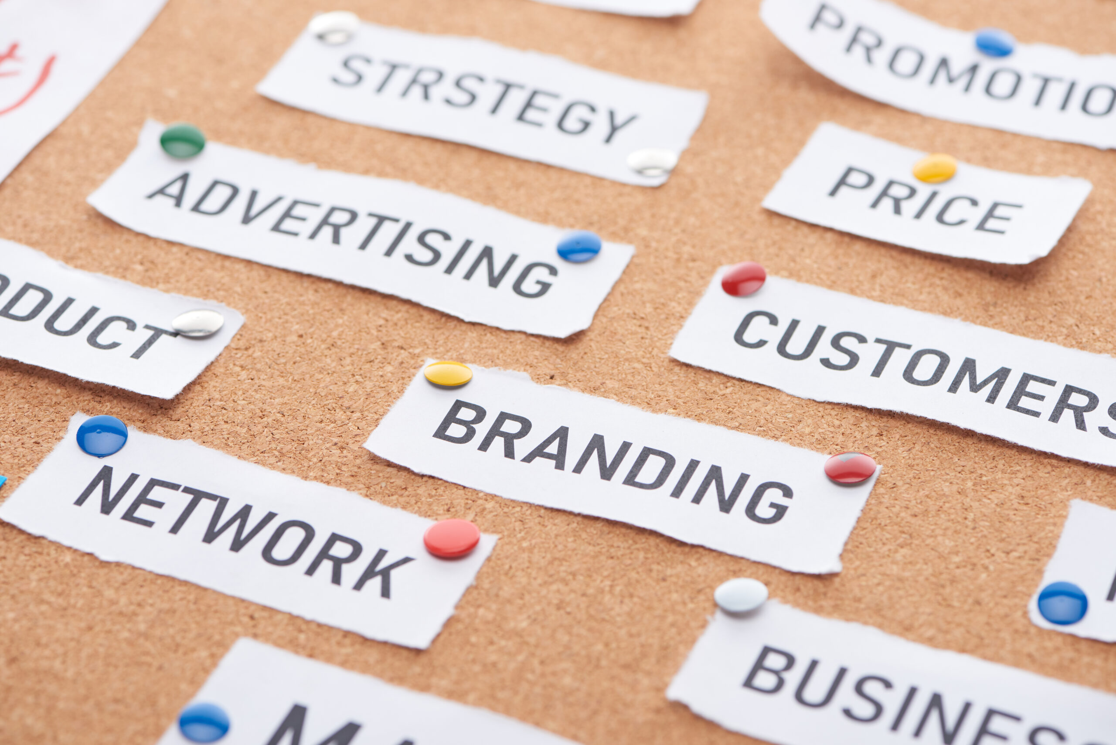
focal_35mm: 105
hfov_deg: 19.4
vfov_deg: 13.1
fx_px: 3256
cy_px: 372
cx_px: 558
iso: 200
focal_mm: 105
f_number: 9
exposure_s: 1/160
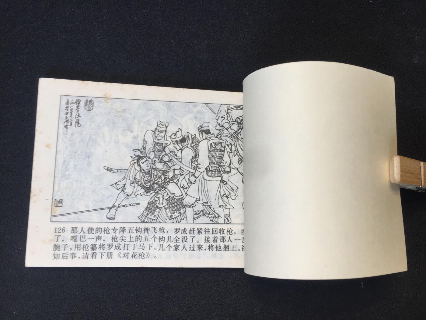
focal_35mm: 29
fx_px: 357
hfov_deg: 61.7
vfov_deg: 48.2
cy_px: 160
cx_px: 213
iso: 40
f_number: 2.2
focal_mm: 4.15
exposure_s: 1/50
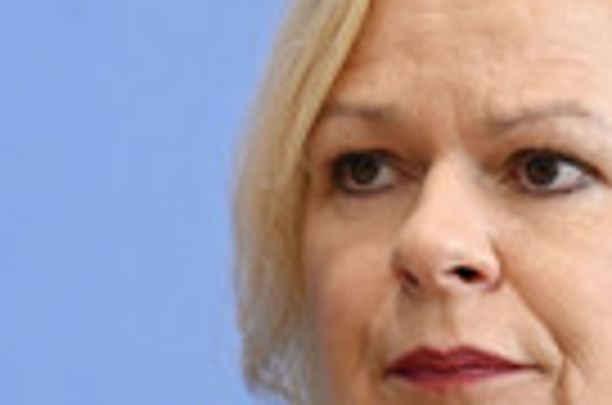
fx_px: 6530
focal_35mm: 385
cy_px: 432
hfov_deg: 5.4
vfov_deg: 3.5
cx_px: 466
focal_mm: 116
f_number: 5.6
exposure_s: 1/640
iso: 3200
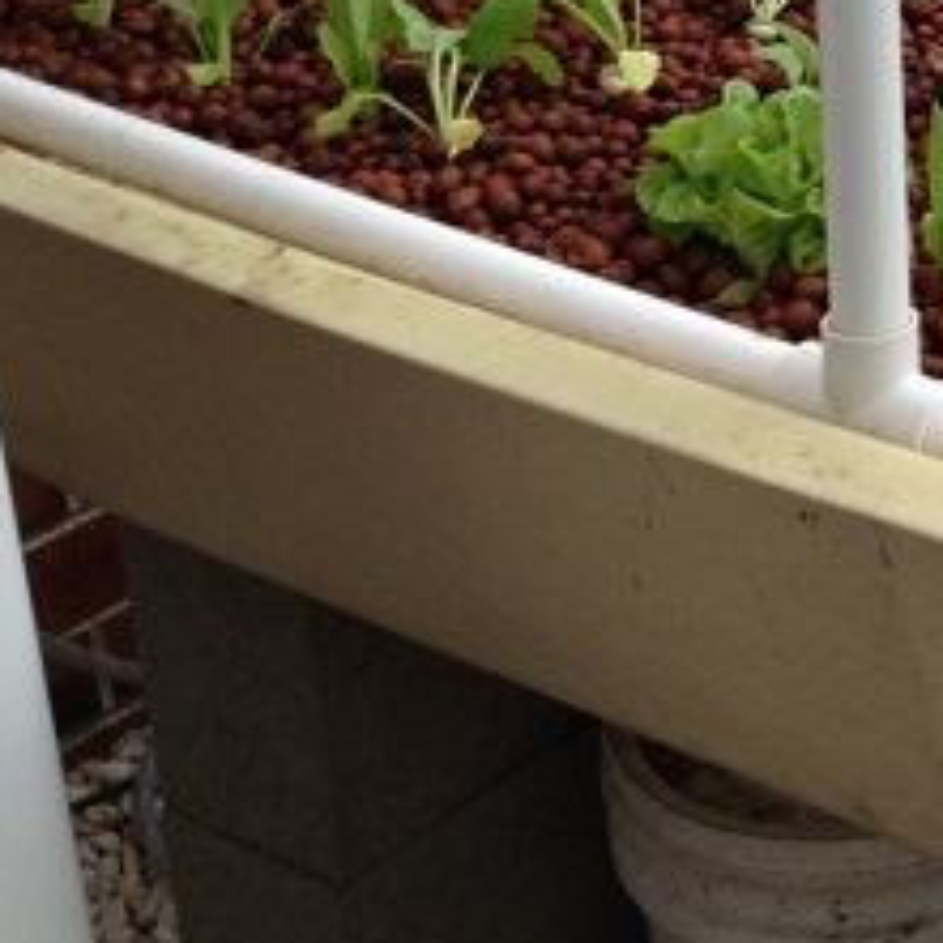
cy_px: 0
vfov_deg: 15.3
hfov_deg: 14.2
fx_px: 3452
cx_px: 1557
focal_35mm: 112
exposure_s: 1/172
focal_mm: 4.28
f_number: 2.4
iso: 50
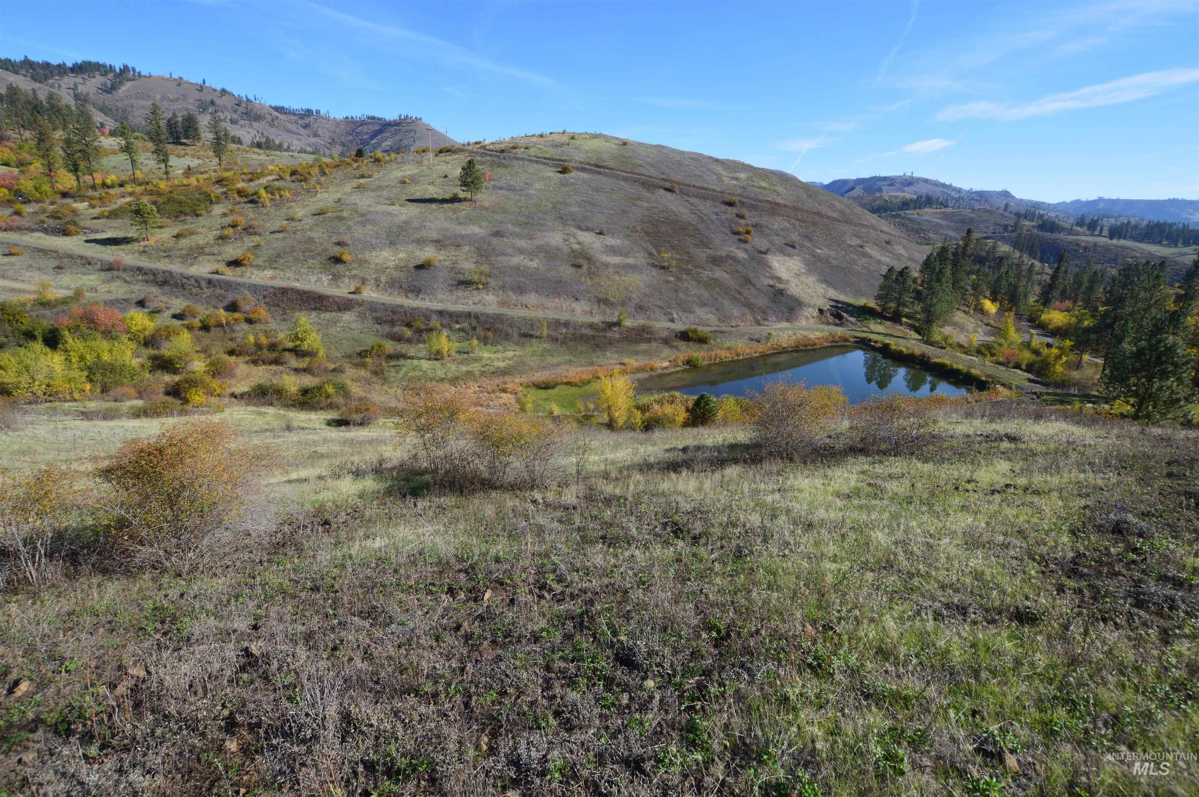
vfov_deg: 77.2
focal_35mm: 15
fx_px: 499
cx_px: 600
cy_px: 398
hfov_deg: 100.4
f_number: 11
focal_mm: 10
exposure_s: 1/400
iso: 400
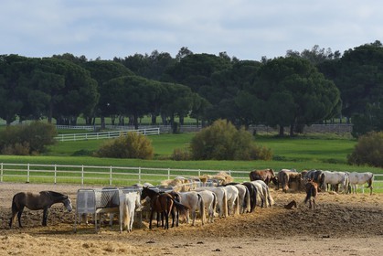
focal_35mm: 160
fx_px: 1703
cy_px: 128
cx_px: 192
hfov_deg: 12.8
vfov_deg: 8.6
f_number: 14
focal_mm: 160
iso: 400
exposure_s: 1/320
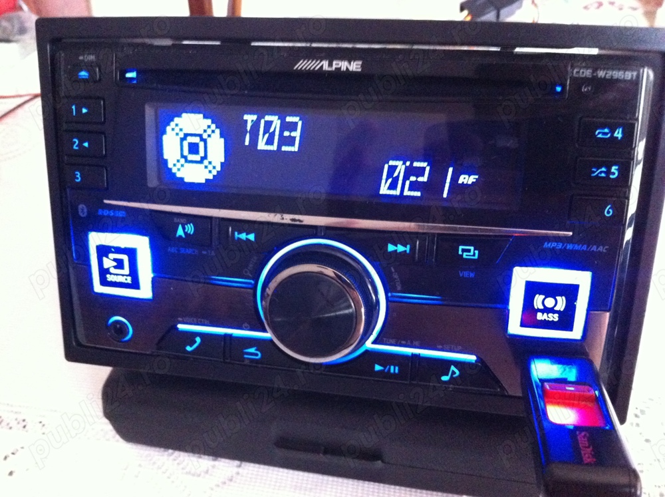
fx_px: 671
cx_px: 332
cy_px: 248
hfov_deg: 52.7
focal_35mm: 35
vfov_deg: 40.6
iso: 1000
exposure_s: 1/15
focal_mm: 3.85
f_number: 2.8
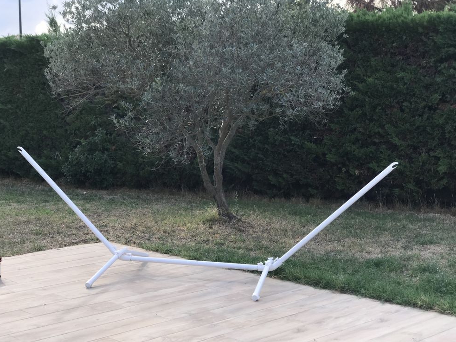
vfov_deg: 25.2
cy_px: 170
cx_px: 230
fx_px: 764
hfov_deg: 33.2
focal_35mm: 58
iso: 20
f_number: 2.8
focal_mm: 6.6
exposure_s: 1/317
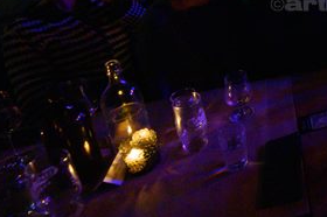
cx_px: 387
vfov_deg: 32.3
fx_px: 327
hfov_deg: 39.5
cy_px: -23
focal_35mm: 36
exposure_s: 1/125
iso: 8000
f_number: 4
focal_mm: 14
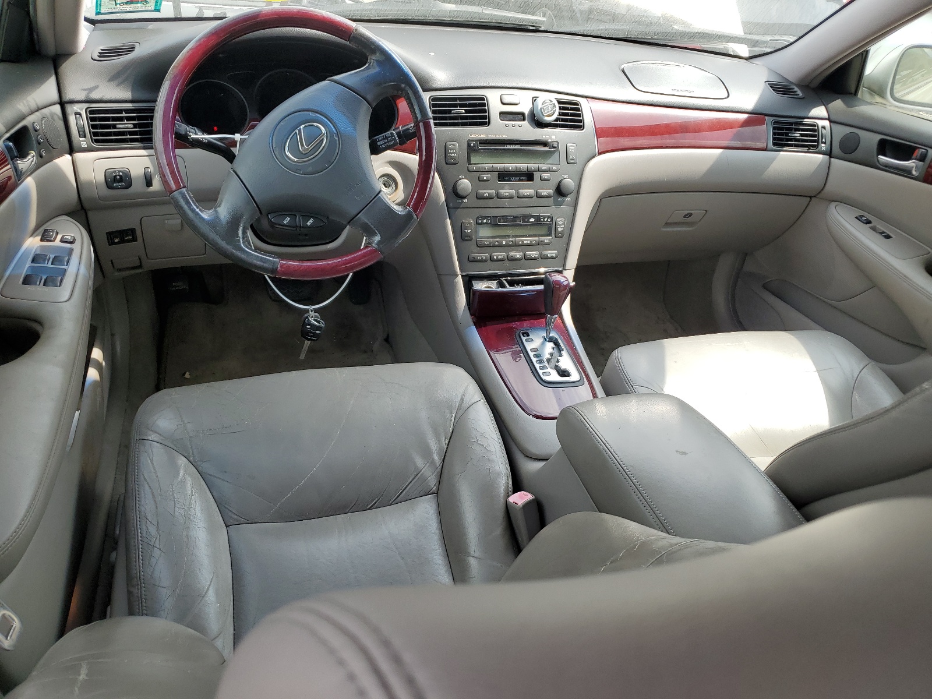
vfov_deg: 53.1
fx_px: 700
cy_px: 350
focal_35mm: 26
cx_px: 466
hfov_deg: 67.3
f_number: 1.5
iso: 50
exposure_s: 1/667
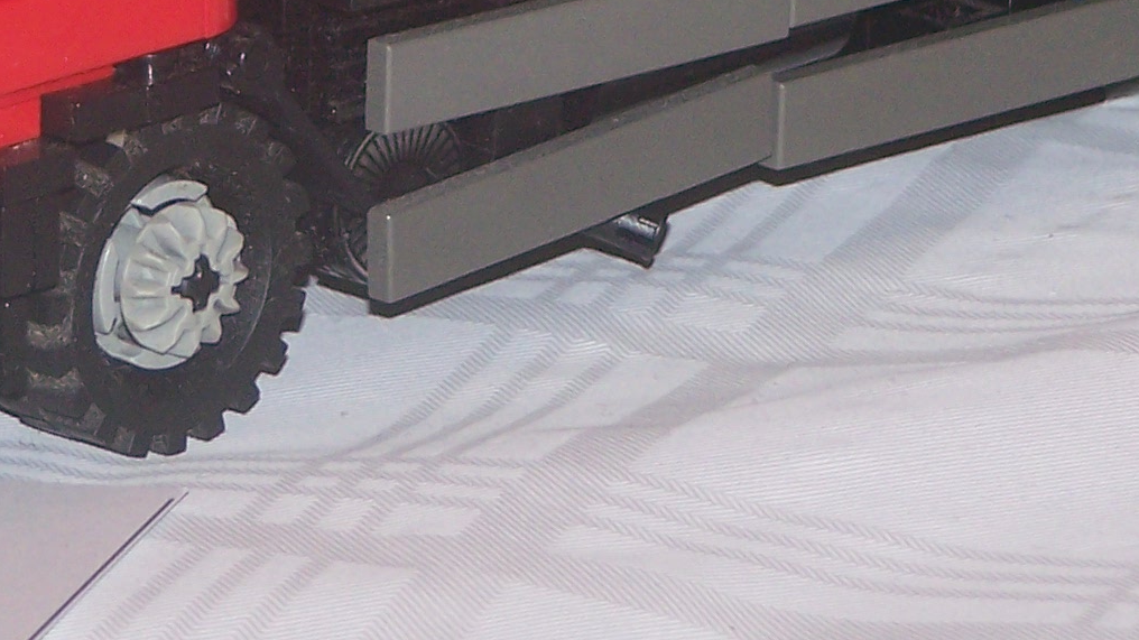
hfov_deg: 5.6
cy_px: -517
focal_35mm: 389
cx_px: 668
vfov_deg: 3.1
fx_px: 11746
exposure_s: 1/100
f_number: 3.2
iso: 80
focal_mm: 21.2
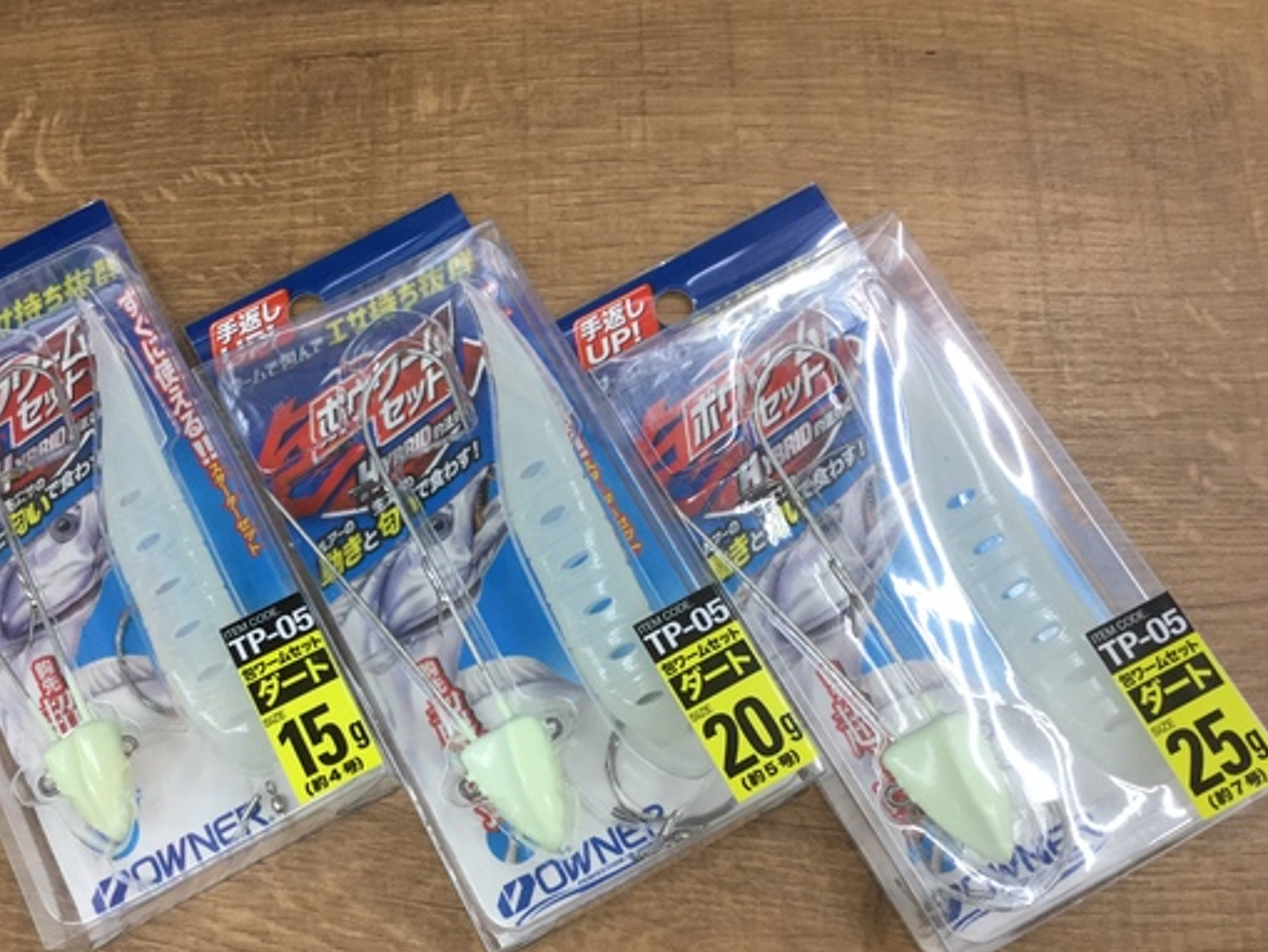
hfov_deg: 47.4
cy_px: 558
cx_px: 478
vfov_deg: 36.7
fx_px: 1429
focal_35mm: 39
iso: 25
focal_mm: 3.3
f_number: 2.4
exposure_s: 1/33
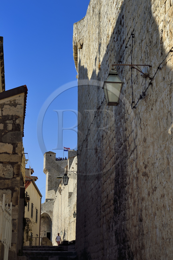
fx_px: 505
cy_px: 130
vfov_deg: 28.9
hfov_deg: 19.4
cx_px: 86
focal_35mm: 70
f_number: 16
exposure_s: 1/200
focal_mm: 70
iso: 200
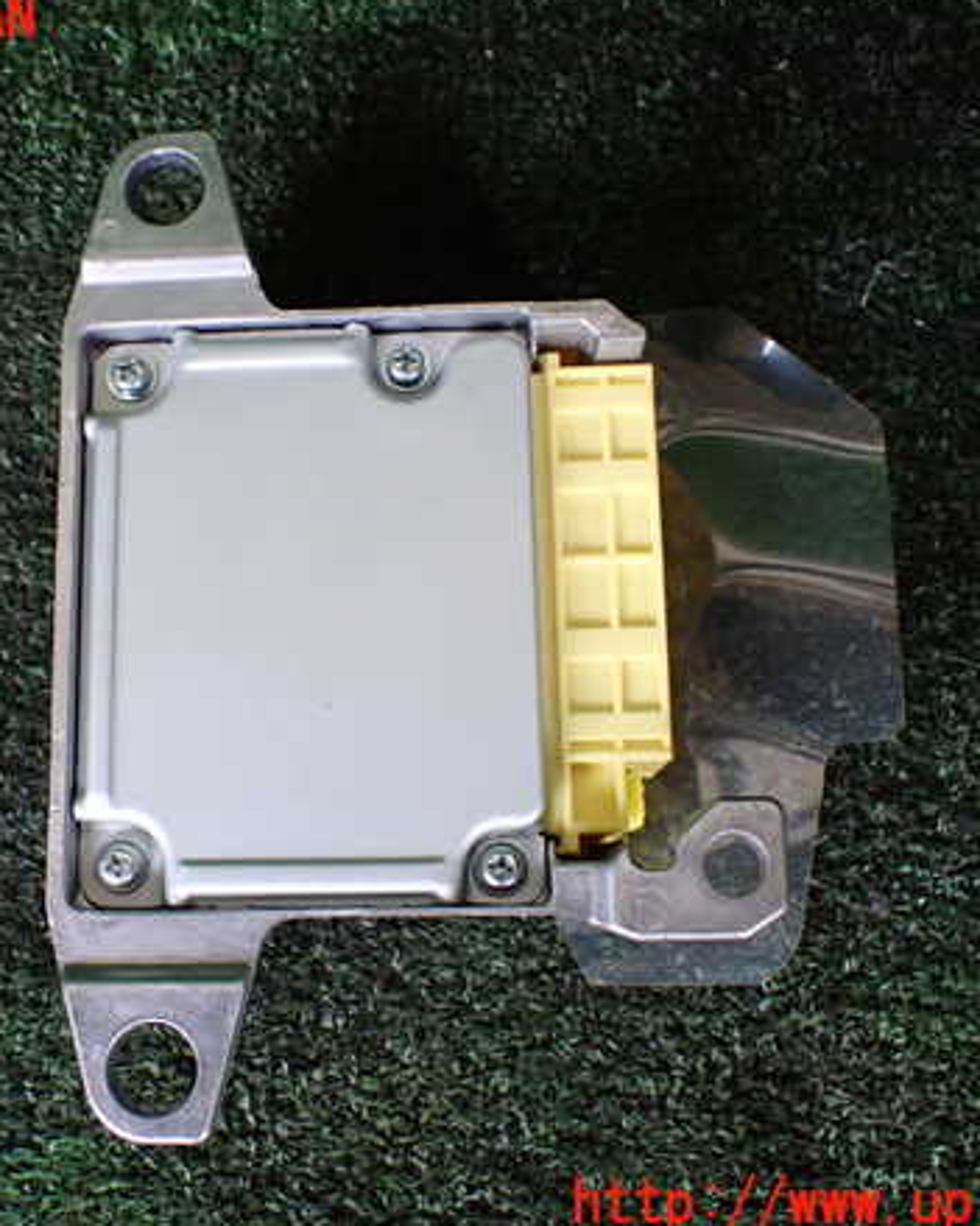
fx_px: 1451
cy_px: 612
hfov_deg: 37.1
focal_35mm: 40
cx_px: 366
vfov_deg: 45.8
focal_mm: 5.4
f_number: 2.3
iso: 800
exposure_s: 1/125
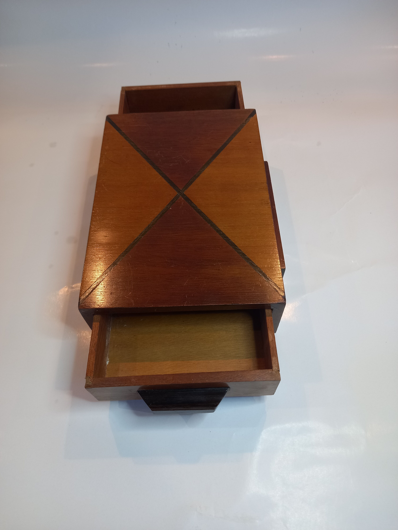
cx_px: 199
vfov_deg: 69.4
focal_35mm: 25
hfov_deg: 54.9
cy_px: 265
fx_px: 383
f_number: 2
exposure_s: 1/50
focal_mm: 4.6
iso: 100
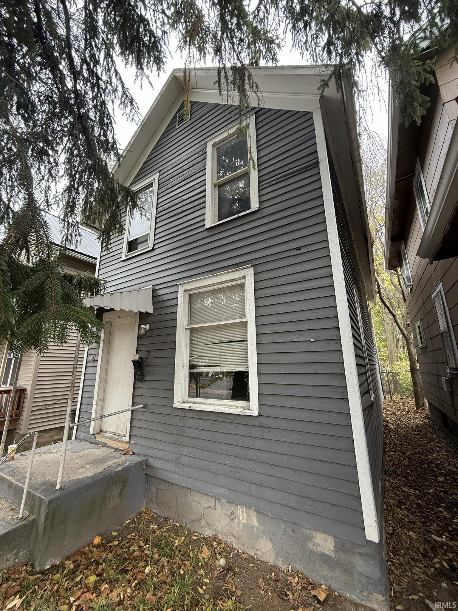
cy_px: 306
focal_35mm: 14
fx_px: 247
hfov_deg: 85.7
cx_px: 229
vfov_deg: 102.1
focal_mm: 2.22
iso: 64
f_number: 2.2
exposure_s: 1/99
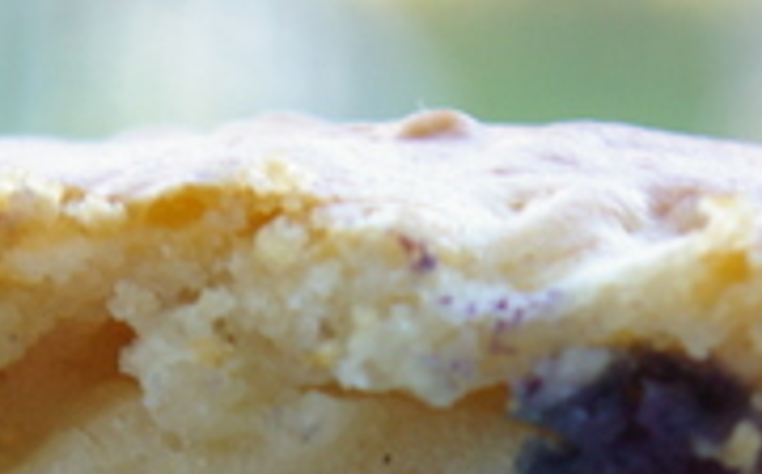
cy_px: 952
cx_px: 305
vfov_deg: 5.0
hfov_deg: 8.1
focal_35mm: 258
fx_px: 5351
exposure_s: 1/30
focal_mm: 38
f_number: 6.7
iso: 400
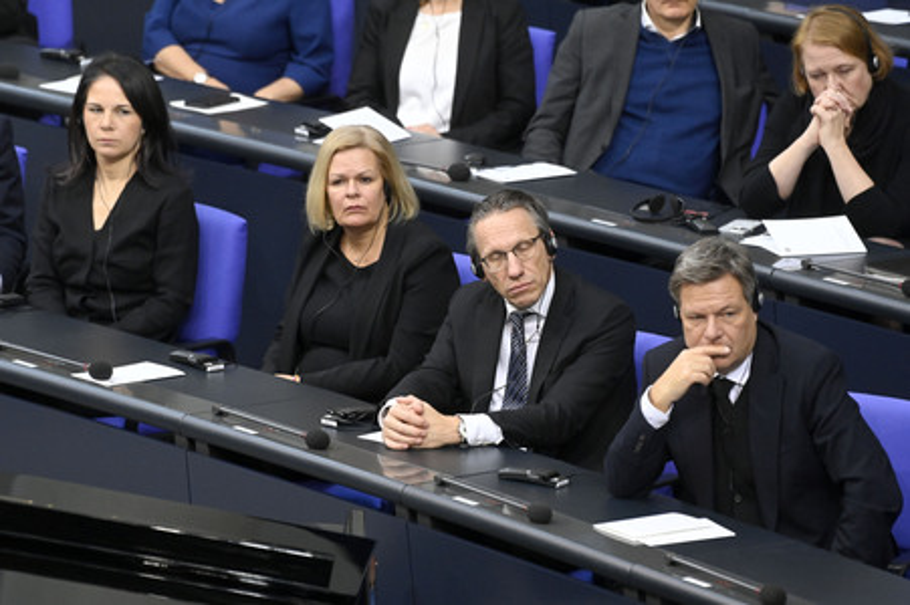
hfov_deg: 6.1
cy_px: 302
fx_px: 8588
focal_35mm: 340
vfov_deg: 4.0
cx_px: 455
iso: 10000
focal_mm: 340
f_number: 5.6
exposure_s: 1/400
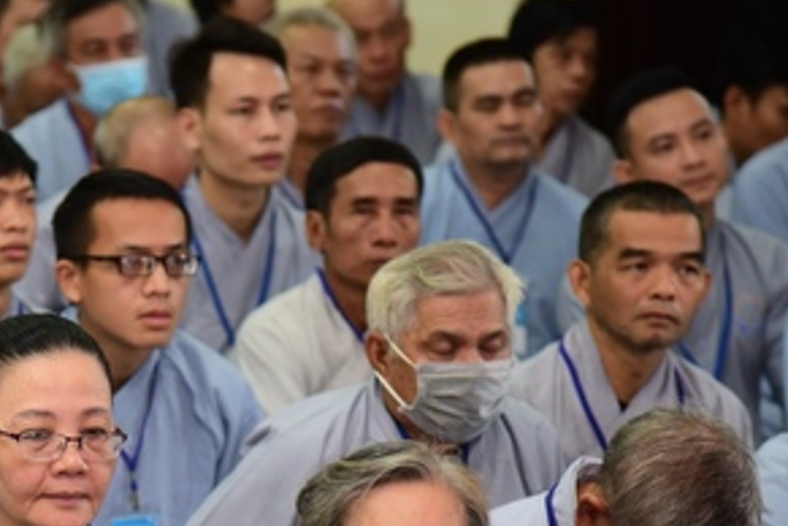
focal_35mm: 268
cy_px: 458
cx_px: 119
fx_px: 5866
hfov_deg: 7.7
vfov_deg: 5.1
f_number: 4
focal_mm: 120
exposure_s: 1/40
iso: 800
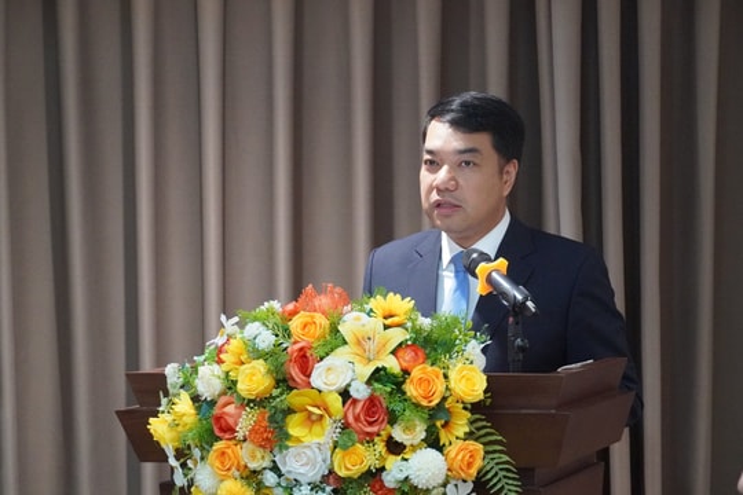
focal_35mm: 111
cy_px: 248
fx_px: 2291
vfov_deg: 12.3
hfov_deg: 18.4
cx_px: 372
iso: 6400
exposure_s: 1/100
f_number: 5.6
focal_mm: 74
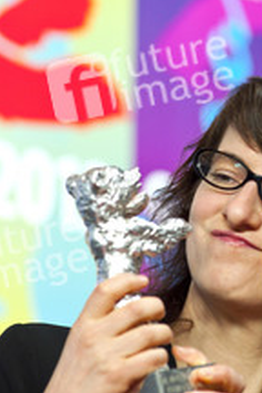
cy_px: 171
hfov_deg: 4.4
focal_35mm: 315
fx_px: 3438
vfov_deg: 6.5
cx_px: 193
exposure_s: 1/160
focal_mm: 170
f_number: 5
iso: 1600
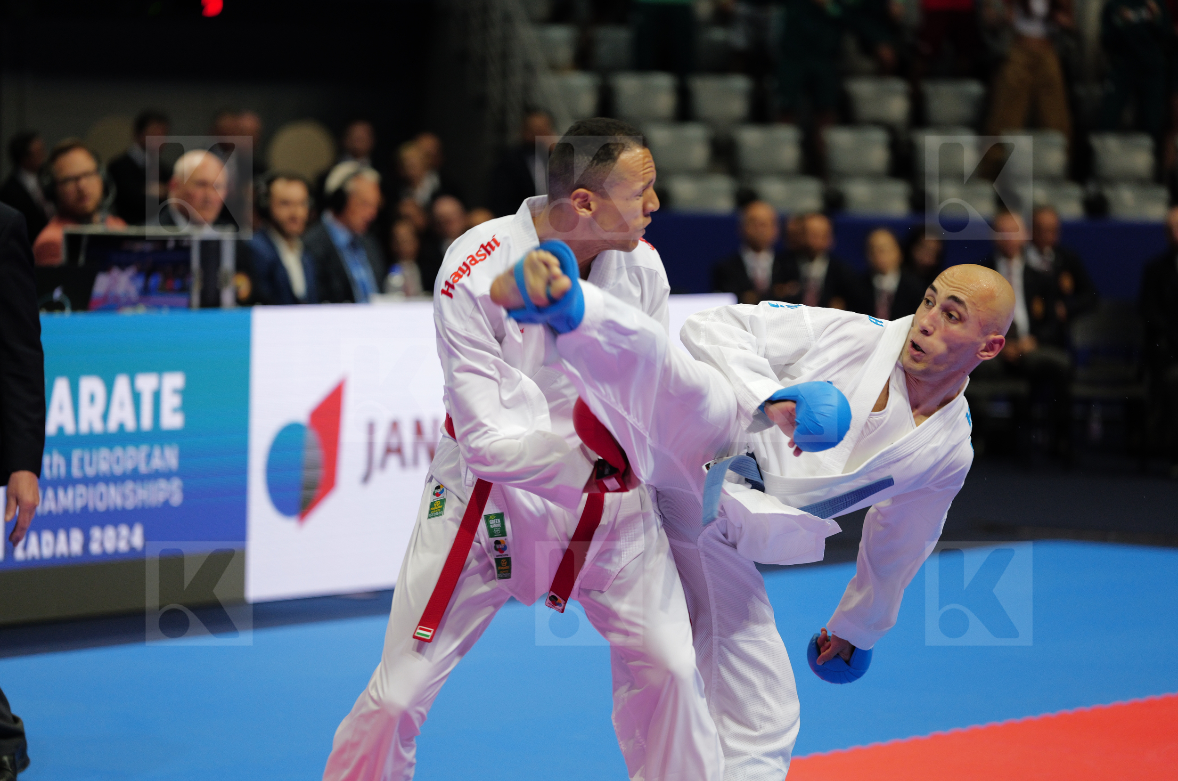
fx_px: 4671
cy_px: 390
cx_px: 589
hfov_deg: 14.4
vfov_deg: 9.6
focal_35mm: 143
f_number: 2.8
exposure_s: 1/1000
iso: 1600
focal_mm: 143
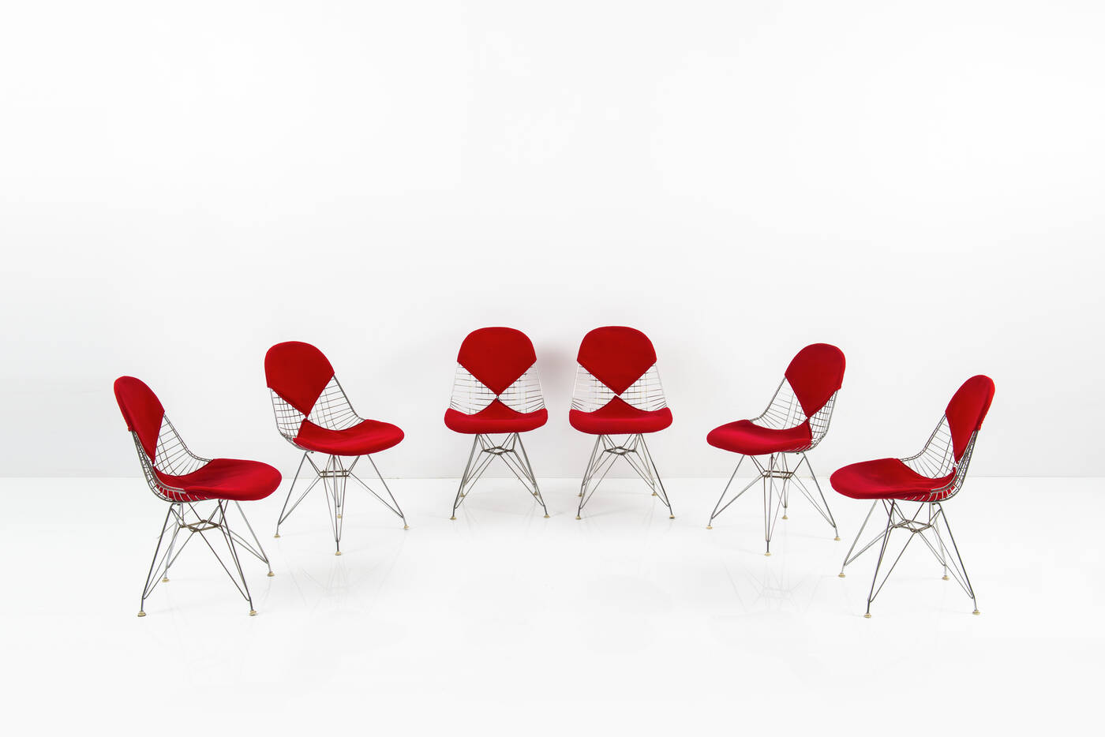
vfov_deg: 36.9
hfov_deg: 53.1
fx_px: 1105
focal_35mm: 36
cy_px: 368
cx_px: 552
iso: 100
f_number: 11
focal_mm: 36
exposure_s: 1/200
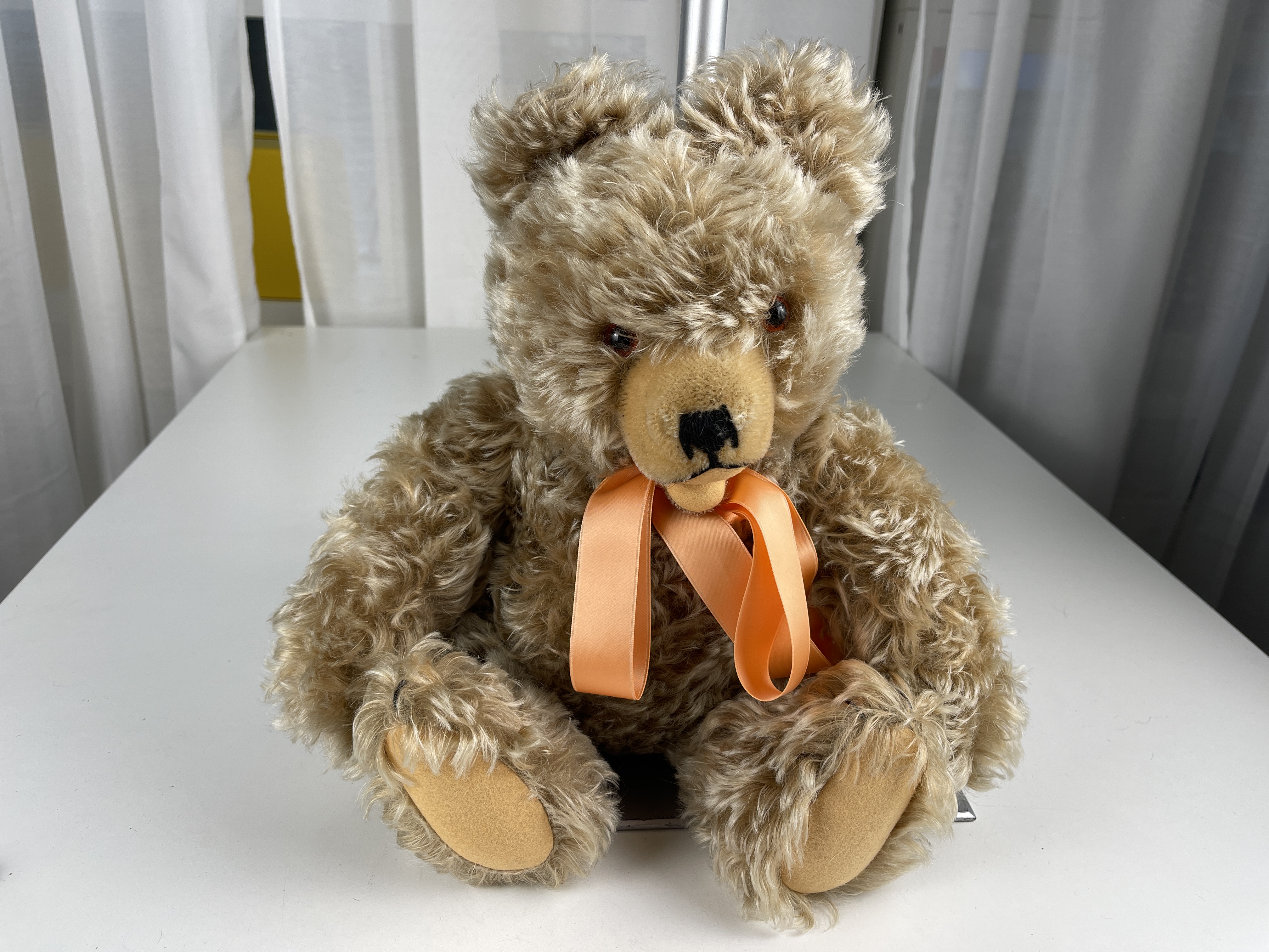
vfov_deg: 54.9
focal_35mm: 25
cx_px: 634
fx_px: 916
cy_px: 476
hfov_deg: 69.4
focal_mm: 5.1
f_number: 1.6
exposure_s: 1/100
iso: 32
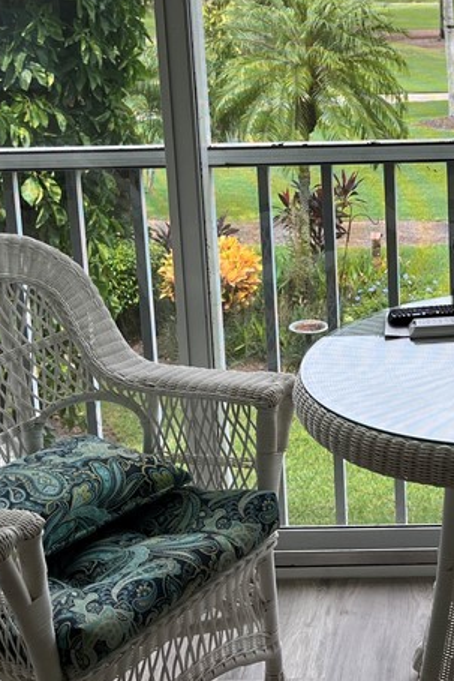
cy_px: 168
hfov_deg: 21.1
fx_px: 1153
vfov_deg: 32.2
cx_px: 505
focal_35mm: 61
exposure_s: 1/777
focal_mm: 5.1
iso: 50
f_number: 1.6
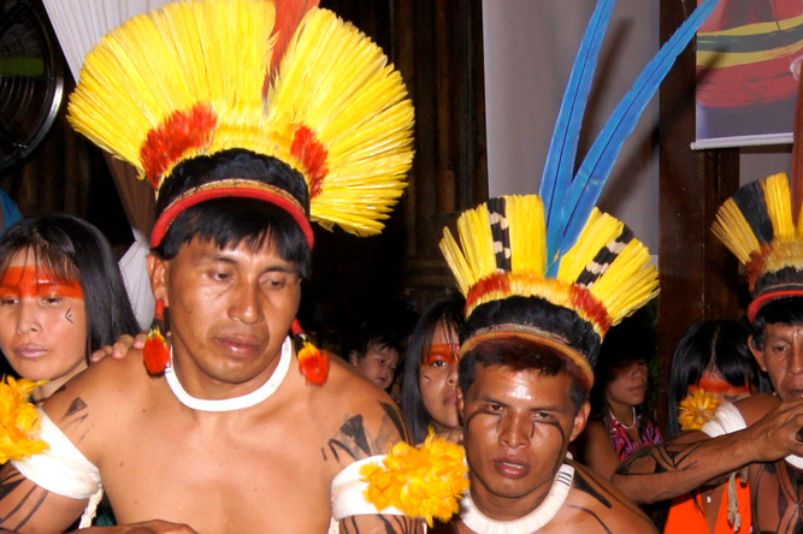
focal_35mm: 135
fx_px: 3010
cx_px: 675
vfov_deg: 10.0
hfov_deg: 15.1
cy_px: 689
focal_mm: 30
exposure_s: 1/60
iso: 400
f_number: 5.6
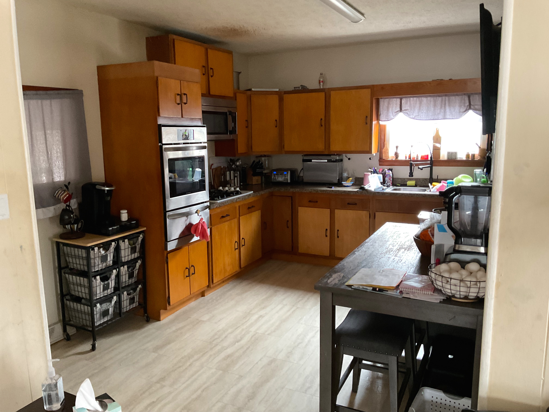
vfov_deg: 48.2
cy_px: 206
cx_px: 274
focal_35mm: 29
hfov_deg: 61.7
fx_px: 460
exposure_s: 1/30
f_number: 1.8
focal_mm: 3
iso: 320
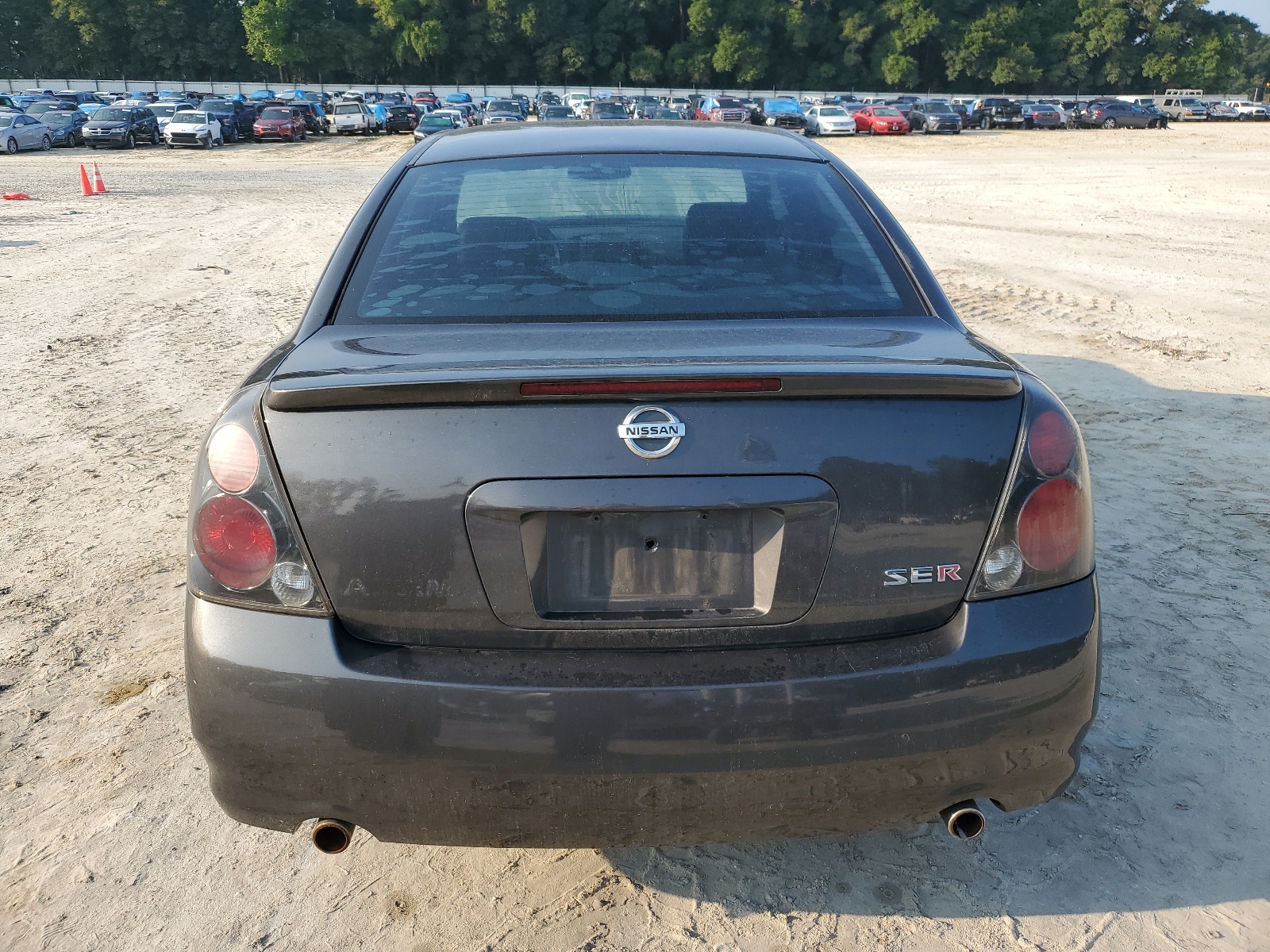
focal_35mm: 26
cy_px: 476
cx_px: 635
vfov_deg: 53.1
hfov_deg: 67.3
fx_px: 954
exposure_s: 1/1429
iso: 50
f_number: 1.5
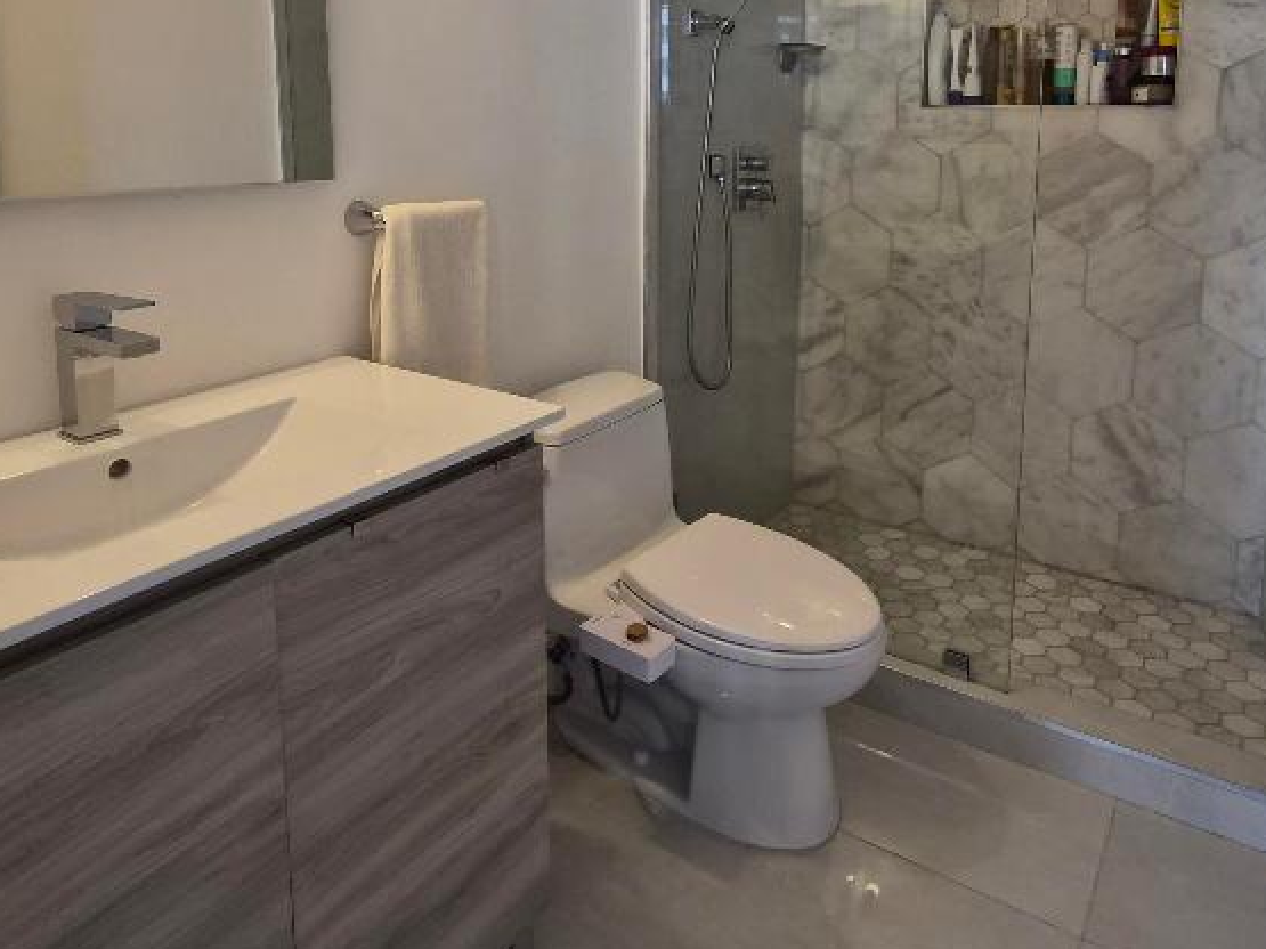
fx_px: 878
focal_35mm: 24
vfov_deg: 54.1
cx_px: 680
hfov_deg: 71.5
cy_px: 233
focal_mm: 1.7
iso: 80
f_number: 2.2
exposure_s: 1/60
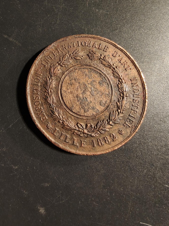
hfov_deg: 58.9
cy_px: 113
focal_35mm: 23
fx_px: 150
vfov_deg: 73.9
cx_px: 84
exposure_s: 1/100
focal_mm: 2.32
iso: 160
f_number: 2
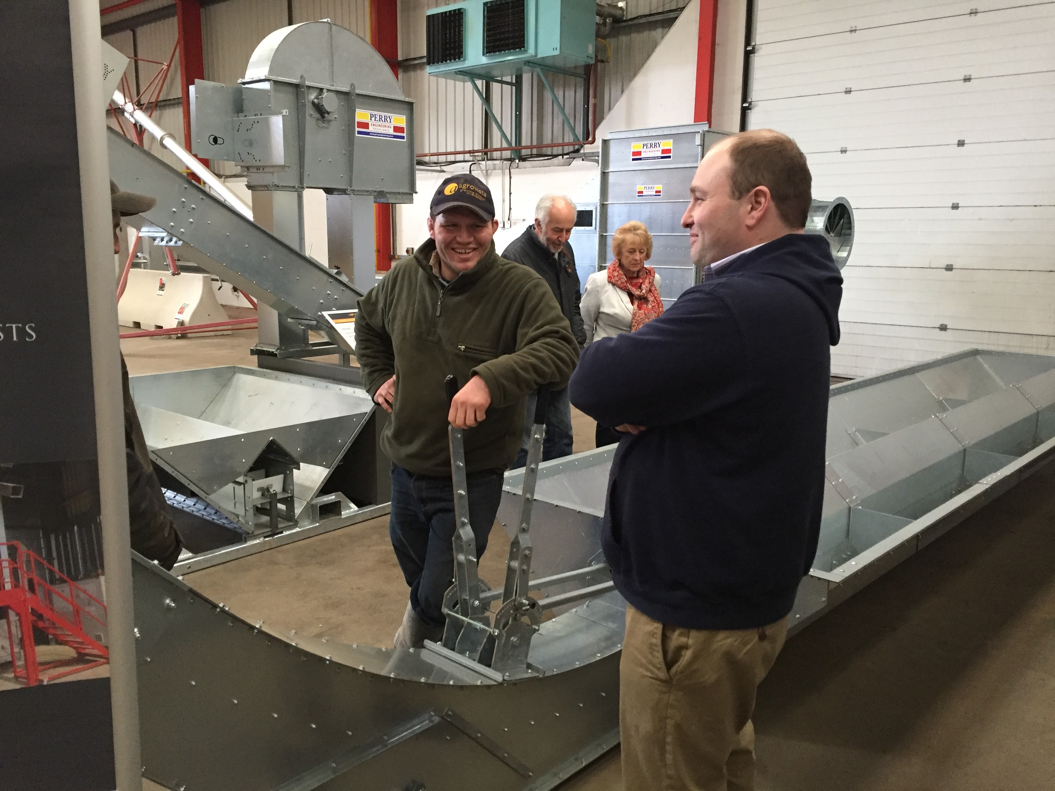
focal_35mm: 29
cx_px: 528
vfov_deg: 48.2
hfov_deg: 61.7
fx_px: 884
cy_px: 396
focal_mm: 4.15
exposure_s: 1/33
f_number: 2.2
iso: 200
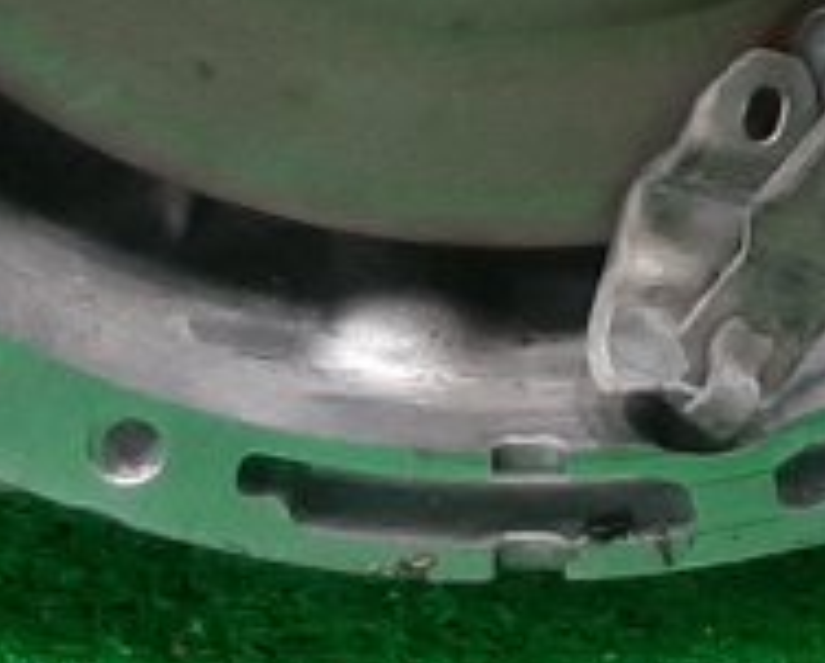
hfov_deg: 9.9
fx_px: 4744
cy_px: -483
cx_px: 768
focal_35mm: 194
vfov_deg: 7.8
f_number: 1.7
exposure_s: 1/50
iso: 129
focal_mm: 3.93
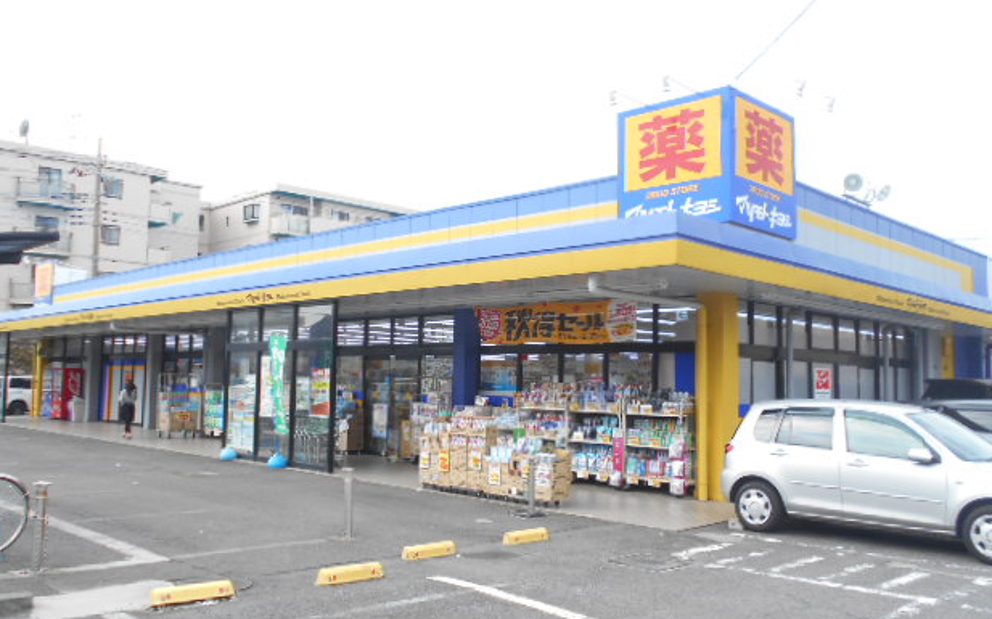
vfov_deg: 38.3
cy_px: 305
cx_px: 486
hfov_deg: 58.2
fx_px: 892
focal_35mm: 33
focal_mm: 5.1
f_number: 3.4
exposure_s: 1/250
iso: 80
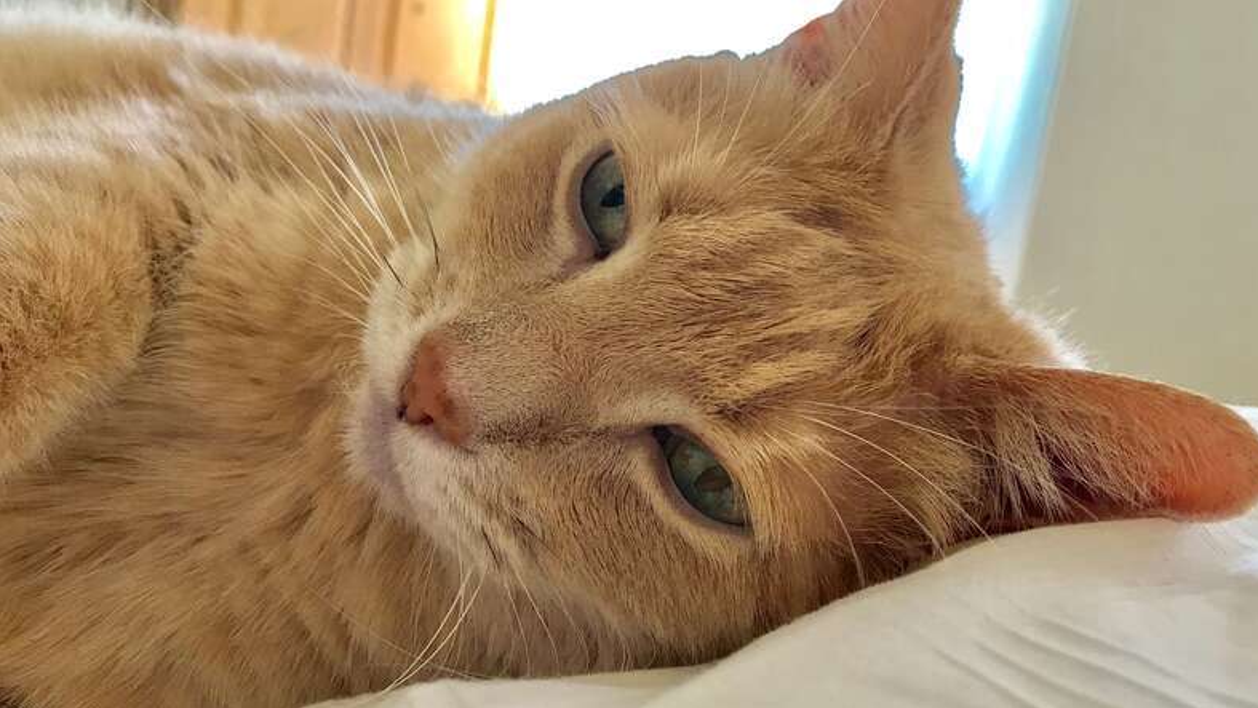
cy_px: 299
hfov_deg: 62.6
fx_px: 1034
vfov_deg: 37.7
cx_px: 638
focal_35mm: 31
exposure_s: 1/24
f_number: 1.8
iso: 32
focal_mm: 3.99
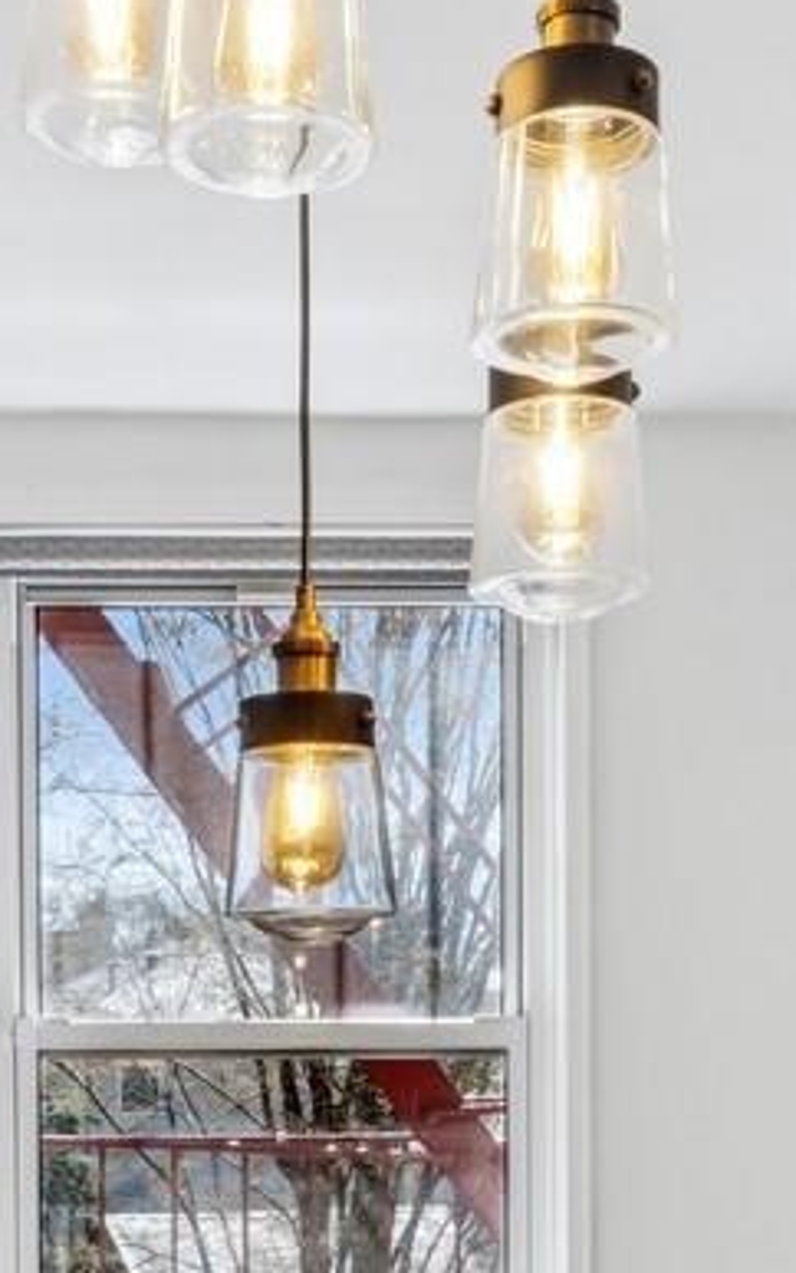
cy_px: 1053
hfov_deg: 22.0
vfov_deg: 33.4
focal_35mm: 59
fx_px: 2047
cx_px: 316
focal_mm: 14
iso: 100
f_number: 11
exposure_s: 1/6
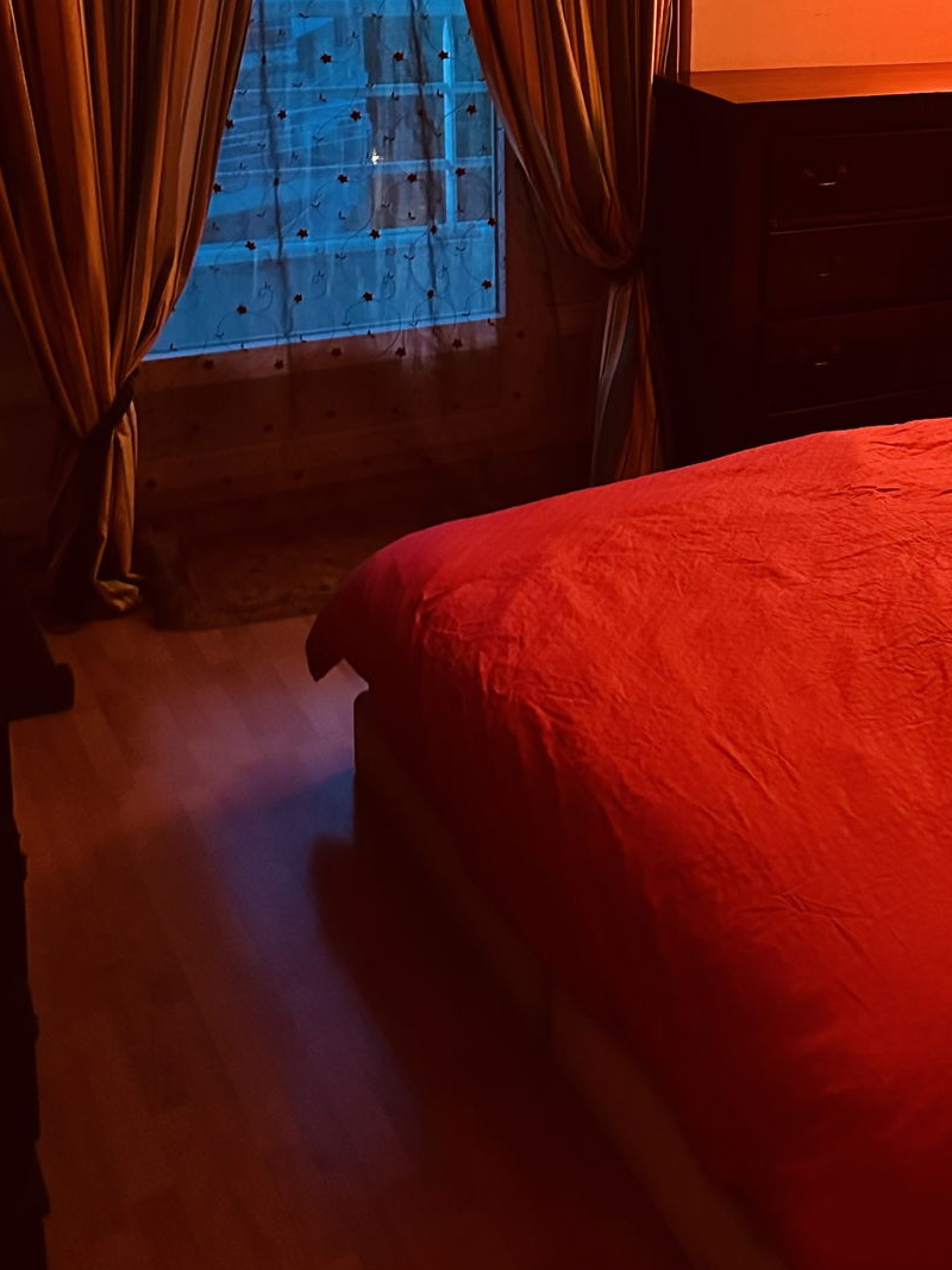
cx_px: 833
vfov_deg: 38.4
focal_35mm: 48
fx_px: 1760
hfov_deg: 29.2
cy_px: 287
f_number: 1.78
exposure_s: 1/40
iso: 1000
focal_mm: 6.86
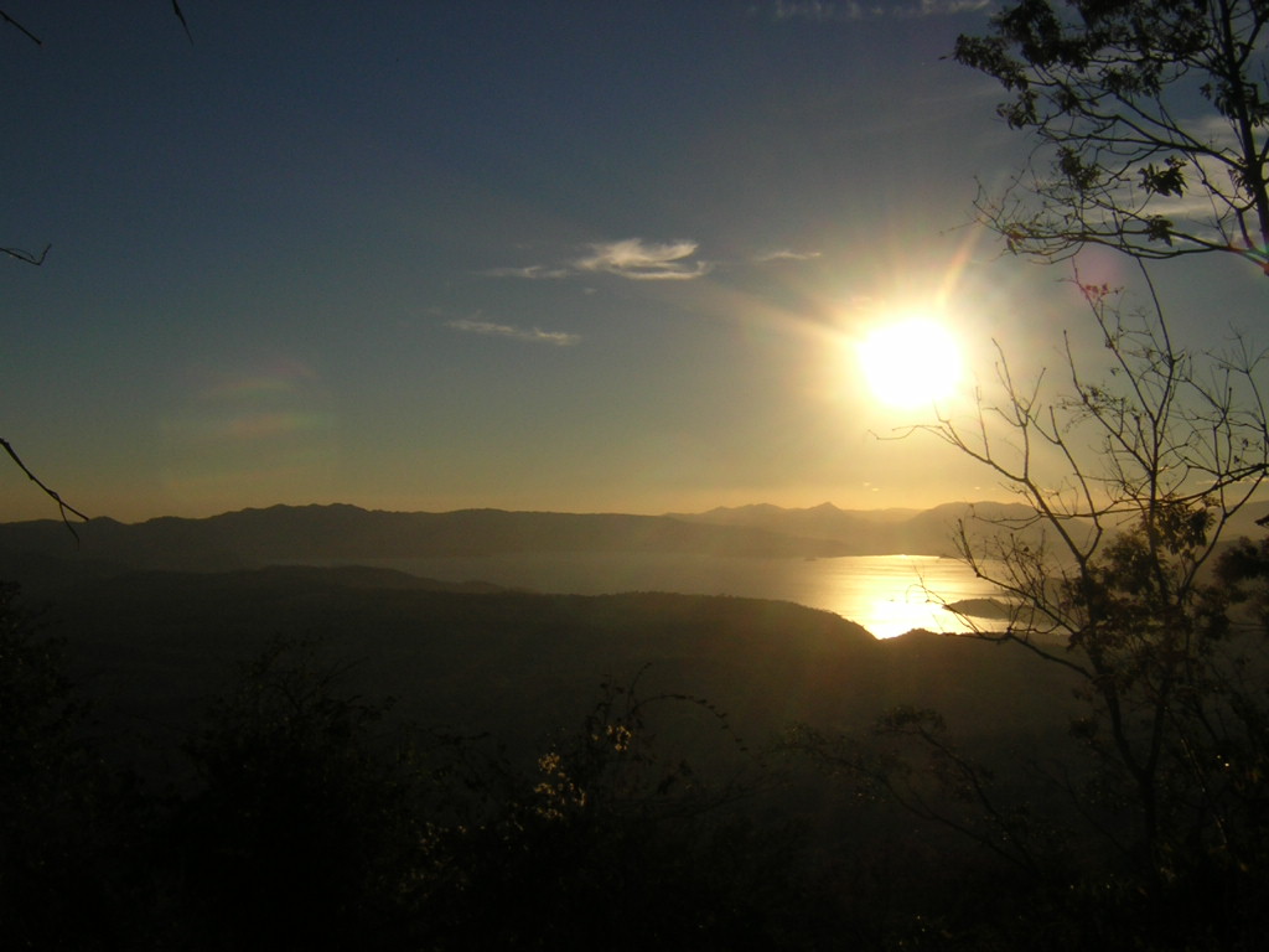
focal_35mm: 36
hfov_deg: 51.4
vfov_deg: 39.7
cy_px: 476
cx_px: 634
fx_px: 1320
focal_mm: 4.7
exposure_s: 1/2037
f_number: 5.2
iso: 100
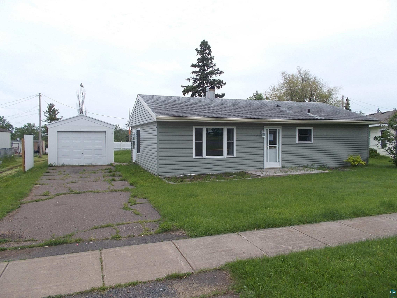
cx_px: 198
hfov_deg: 67.3
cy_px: 149
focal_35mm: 26
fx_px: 298
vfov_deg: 53.1
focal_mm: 4.6
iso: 80
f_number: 8
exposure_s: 1/125
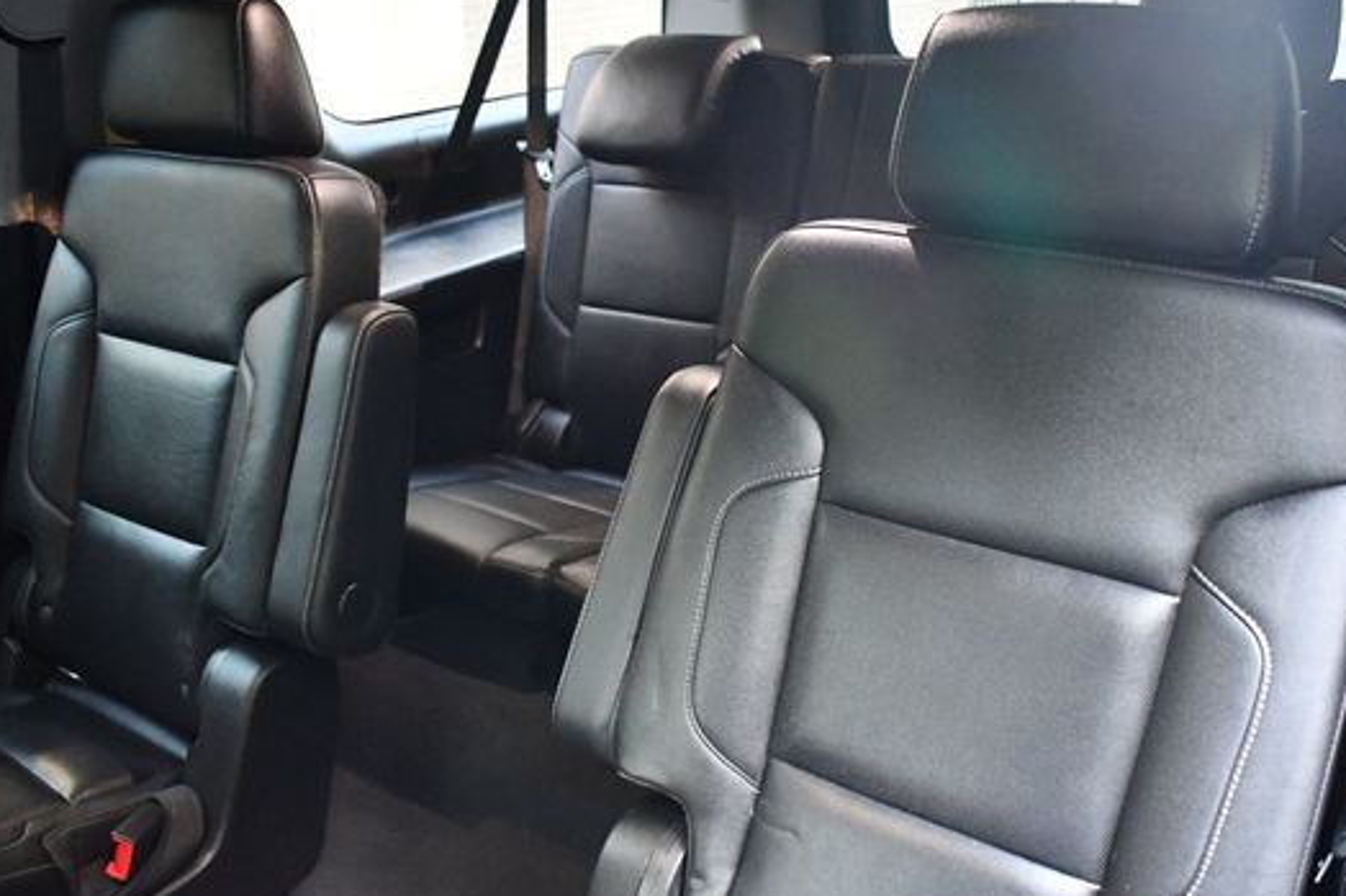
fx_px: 1233
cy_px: 493
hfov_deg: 57.2
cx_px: 686
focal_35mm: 33
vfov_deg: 39.9
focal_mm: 18
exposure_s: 1/60
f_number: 3.5
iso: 8000
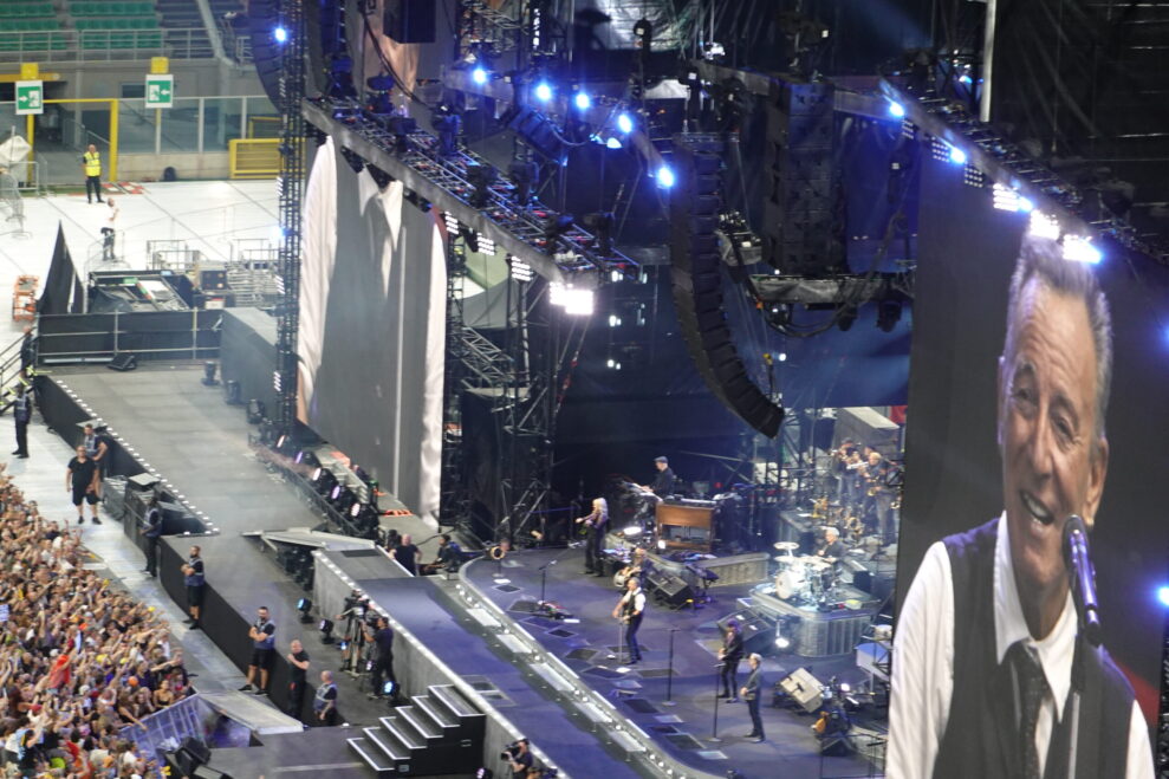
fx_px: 5909
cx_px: 584
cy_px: 390
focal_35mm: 182
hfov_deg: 11.3
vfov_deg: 7.5
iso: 800
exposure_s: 1/100
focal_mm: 65.97
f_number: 4.5
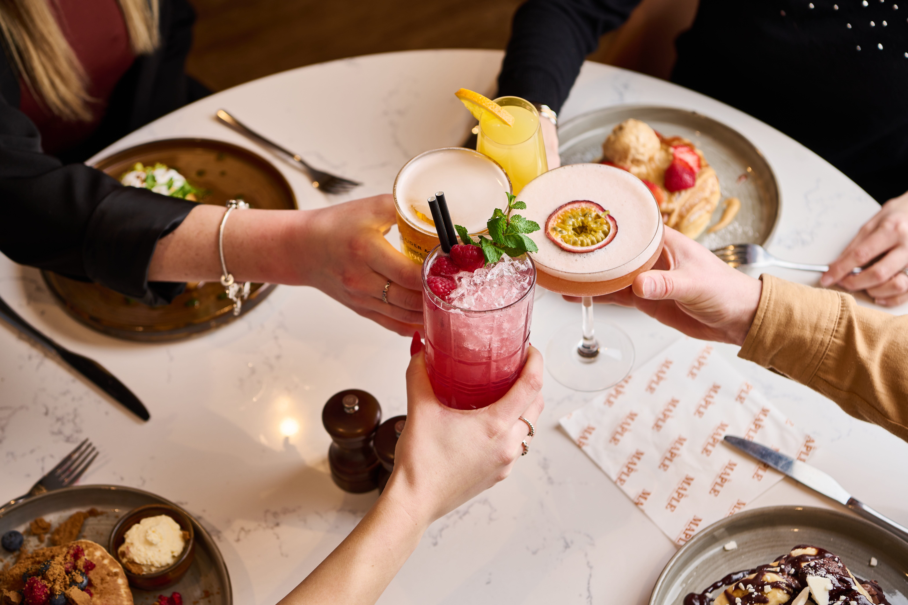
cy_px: 302
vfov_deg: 24.6
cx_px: 454
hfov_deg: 36.2
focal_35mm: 55
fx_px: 1387
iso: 125
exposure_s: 1/200
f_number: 4.5
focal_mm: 55
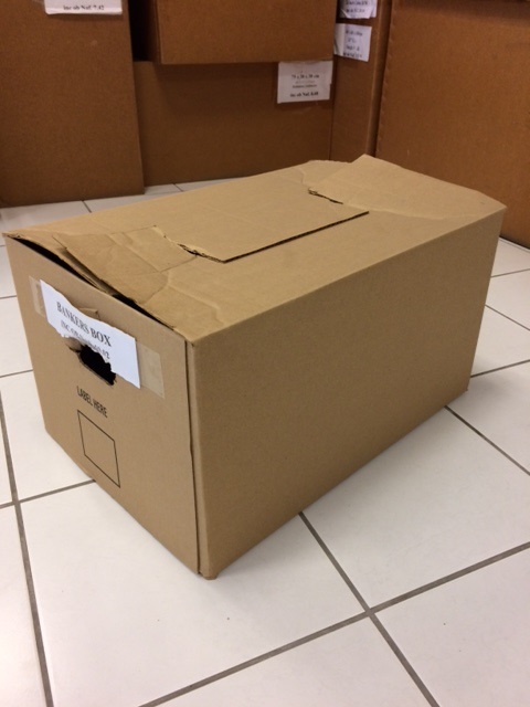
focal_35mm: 29
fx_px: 592
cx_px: 265
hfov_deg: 48.2
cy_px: 354
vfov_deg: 61.7
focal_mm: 4.15
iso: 64
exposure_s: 1/33
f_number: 2.2
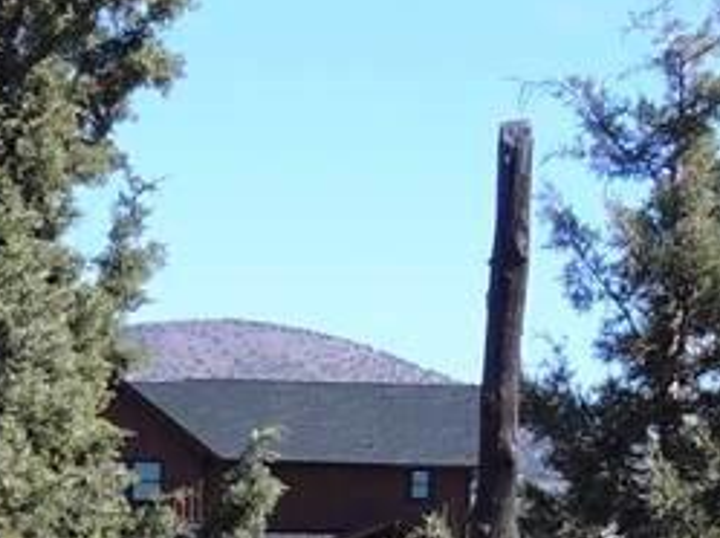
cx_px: -367
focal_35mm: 206
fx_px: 4279
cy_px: 636
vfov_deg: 7.1
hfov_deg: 9.4
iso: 100
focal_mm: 8.9
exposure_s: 1/500
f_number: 3.6
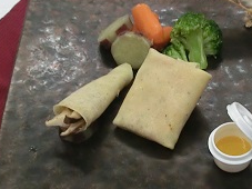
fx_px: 829
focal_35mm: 114
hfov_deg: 17.2
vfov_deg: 13.0
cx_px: 194
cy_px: 125
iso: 200
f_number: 3.9
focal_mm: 6.61
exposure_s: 1/60
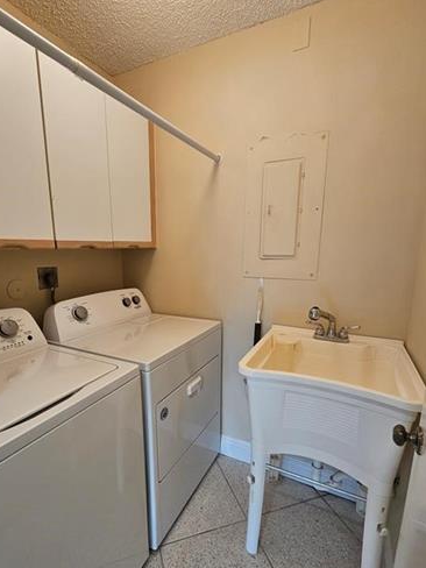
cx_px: 191
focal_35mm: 16
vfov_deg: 94.2
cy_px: 312
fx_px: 263
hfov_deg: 77.9
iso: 160
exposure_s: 1/60
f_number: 2.2
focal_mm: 2.2
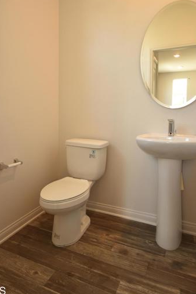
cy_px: 122
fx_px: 201
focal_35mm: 25
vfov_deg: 71.8
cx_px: 92
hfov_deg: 51.9
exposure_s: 1/20
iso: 180
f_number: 4.5
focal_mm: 13
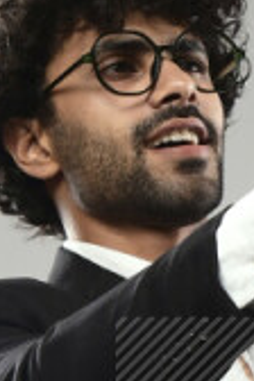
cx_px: 680
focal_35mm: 243
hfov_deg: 5.4
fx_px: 2572
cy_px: 708
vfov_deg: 8.1
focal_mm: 34
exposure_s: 1/125
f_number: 5.6
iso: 400
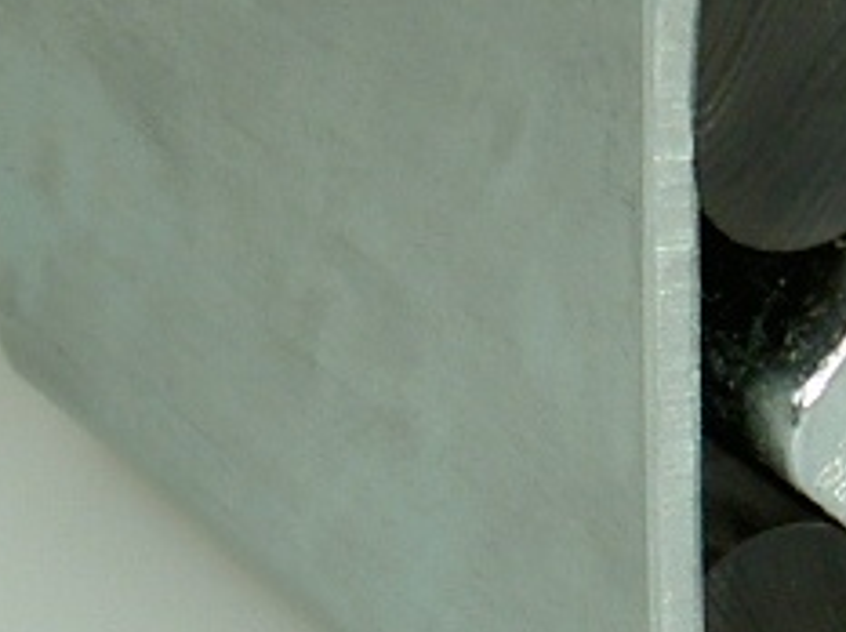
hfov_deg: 13.6
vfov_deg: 10.2
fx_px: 3514
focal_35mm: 144
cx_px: 801
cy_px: 100
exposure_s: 1/200
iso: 50
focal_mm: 9
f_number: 2.9
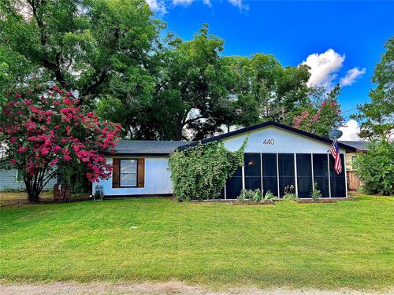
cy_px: 148
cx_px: 197
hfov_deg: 67.3
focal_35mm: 26
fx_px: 296
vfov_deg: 53.1
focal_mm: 5.7
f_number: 1.5
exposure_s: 1/581
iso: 50
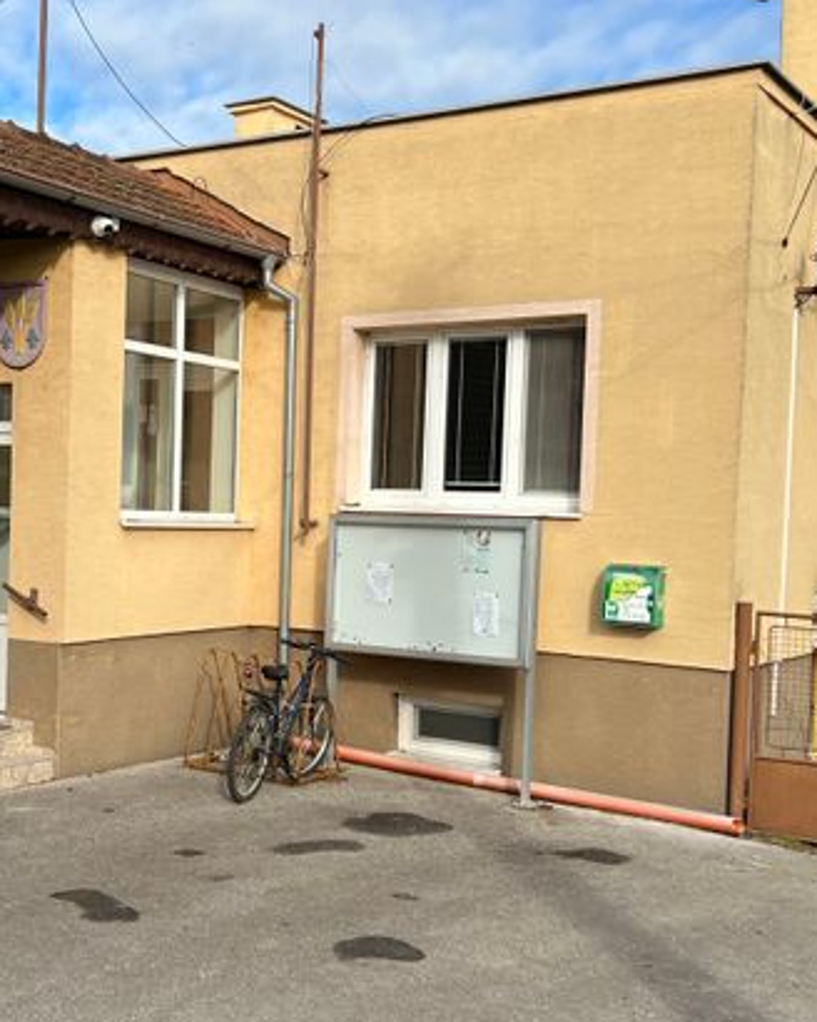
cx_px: 264
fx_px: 1421
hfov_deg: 31.8
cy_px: 551
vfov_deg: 39.5
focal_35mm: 47
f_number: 1.5
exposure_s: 1/3704
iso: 50
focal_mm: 5.7
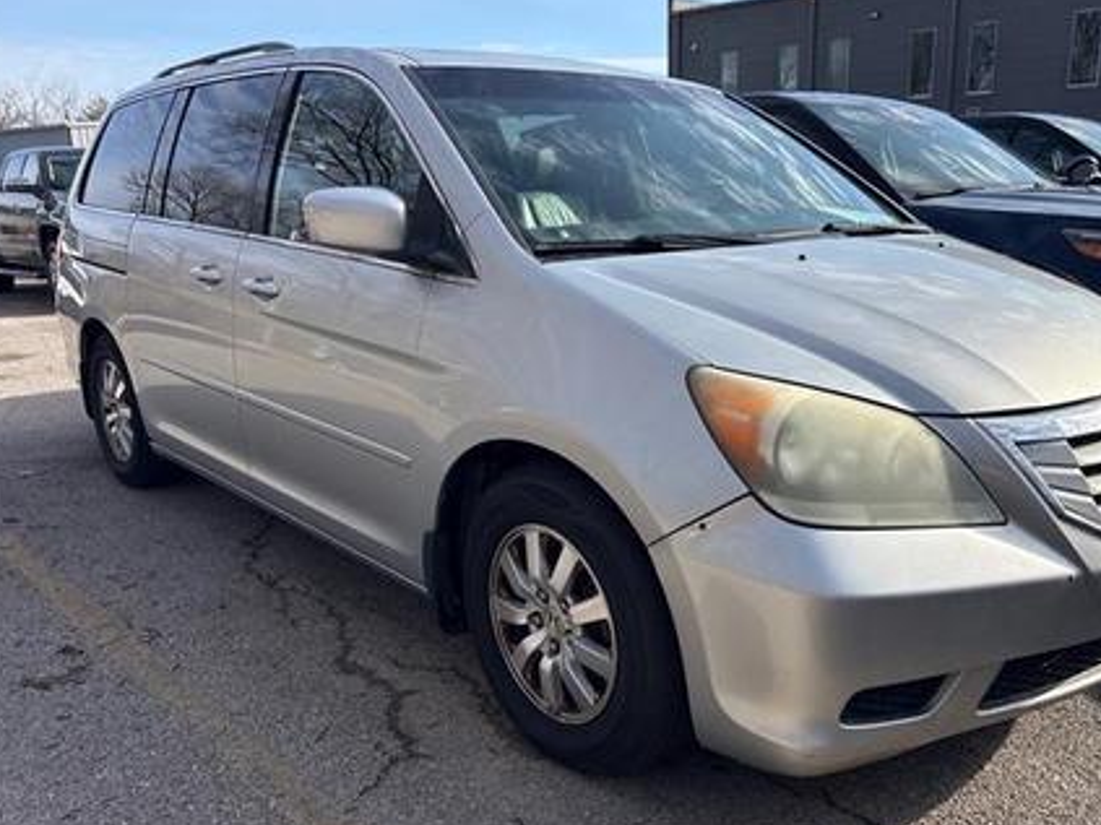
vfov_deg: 45.4
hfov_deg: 58.1
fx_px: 986
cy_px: 435
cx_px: 638
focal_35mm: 31
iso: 64
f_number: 1.6
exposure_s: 1/3279
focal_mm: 5.96
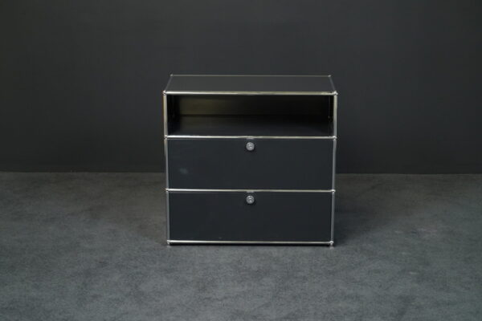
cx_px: 241
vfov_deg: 19.7
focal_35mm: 69
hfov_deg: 29.2
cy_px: 160
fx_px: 924
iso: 5000
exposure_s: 1/125
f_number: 7.1
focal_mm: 69
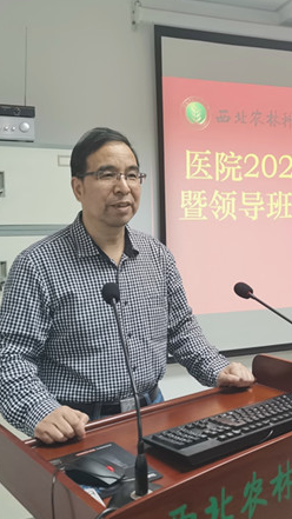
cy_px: 257
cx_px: 206
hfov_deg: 29.4
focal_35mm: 40
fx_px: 551
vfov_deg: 50.5
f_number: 1.8
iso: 200
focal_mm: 5.58
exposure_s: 1/50
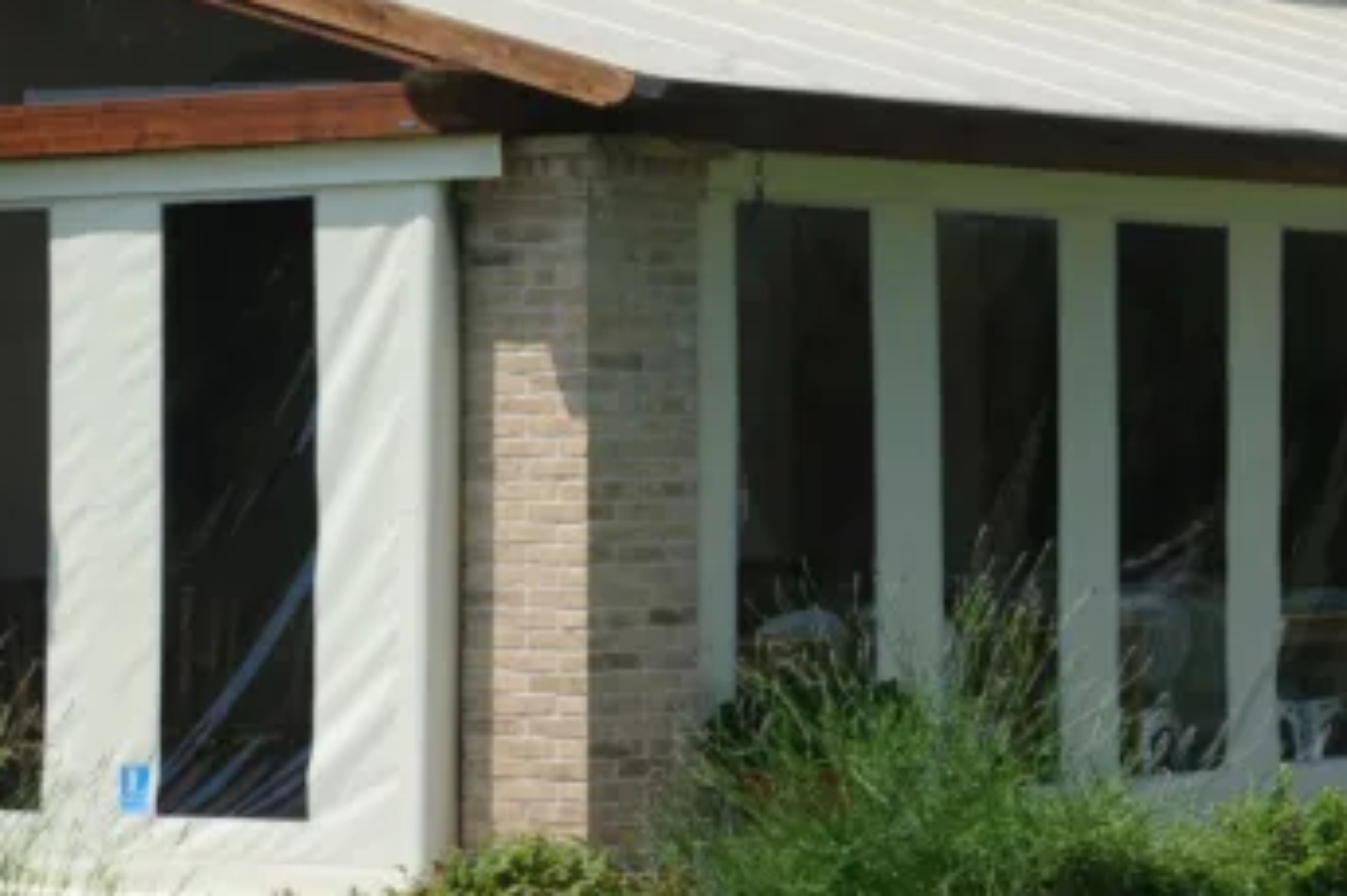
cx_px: 1081
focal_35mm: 136
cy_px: 127
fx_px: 5086
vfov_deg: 10.0
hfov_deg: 15.0
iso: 200
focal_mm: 52
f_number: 13
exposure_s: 1/250
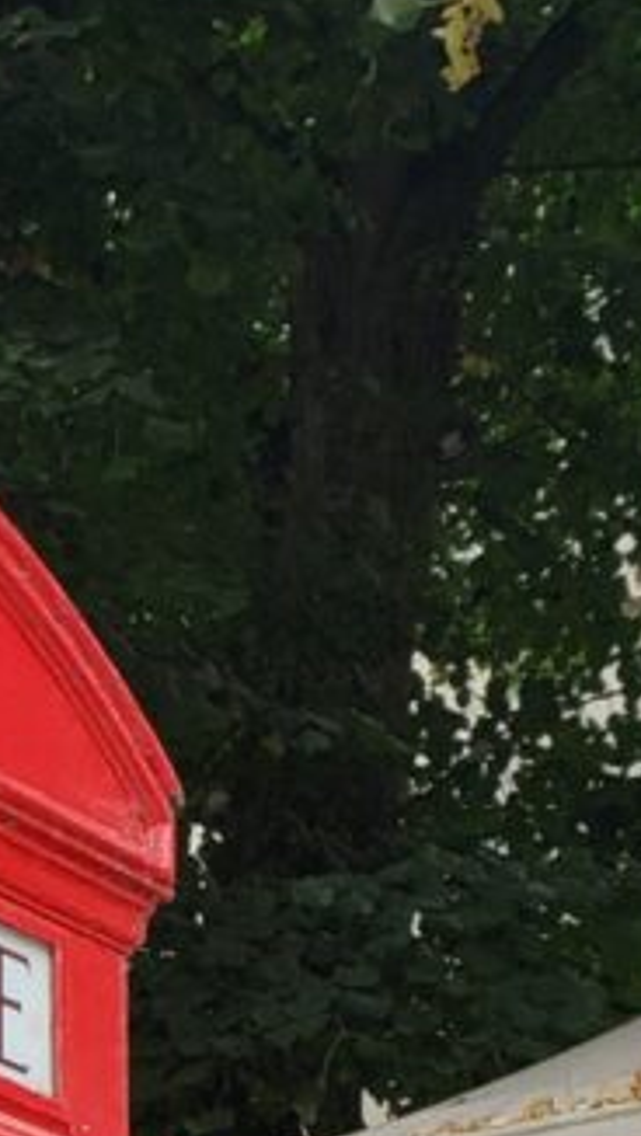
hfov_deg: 8.9
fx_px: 3767
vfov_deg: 15.1
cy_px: 1962
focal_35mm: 125
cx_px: -833
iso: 50
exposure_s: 1/100
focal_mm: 4.3
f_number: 2.4
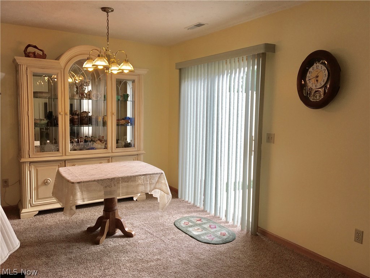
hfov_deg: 61.7
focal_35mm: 29
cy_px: 139
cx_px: 185
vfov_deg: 48.2
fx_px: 310
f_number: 2.2
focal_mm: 4.15
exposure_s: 1/125
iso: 25
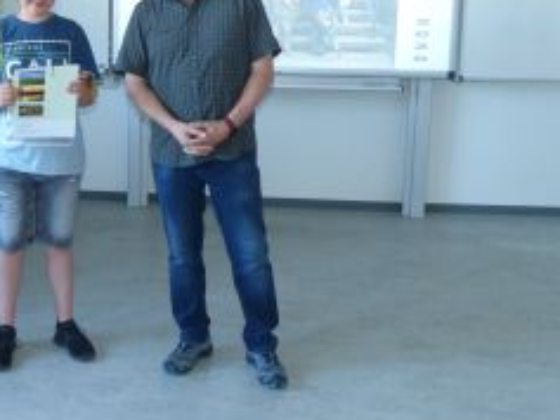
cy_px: 120
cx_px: 130
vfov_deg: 29.4
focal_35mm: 49
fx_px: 793
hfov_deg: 37.8
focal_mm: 5.3
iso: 400
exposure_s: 1/60
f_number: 2.8
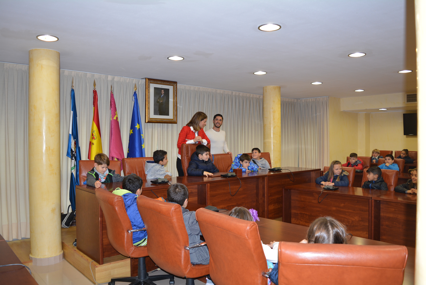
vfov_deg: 43.7
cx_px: 213
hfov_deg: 61.9
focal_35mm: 30
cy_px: 142
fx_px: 355
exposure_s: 1/60
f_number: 4
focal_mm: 20
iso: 400
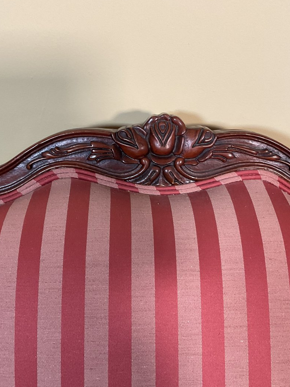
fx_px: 469
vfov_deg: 44.8
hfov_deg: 34.4
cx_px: 147
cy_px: 199
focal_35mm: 42
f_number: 1.8
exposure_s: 1/60
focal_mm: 3
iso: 80
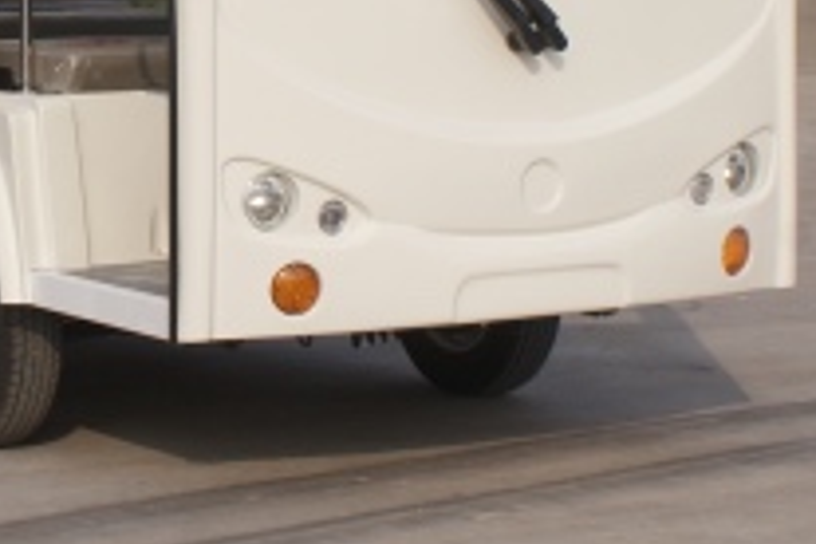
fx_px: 2765
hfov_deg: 16.6
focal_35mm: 122
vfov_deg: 11.0
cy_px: -95
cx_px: 75
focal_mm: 28
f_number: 11
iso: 100
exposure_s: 1/160
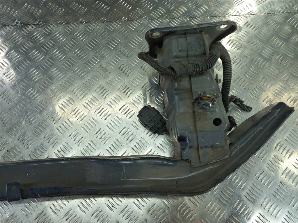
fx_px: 215
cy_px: 112
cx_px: 149
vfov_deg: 54.9
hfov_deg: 69.4
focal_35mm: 25
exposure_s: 1/50
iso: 50
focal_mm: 4.6
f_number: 1.8
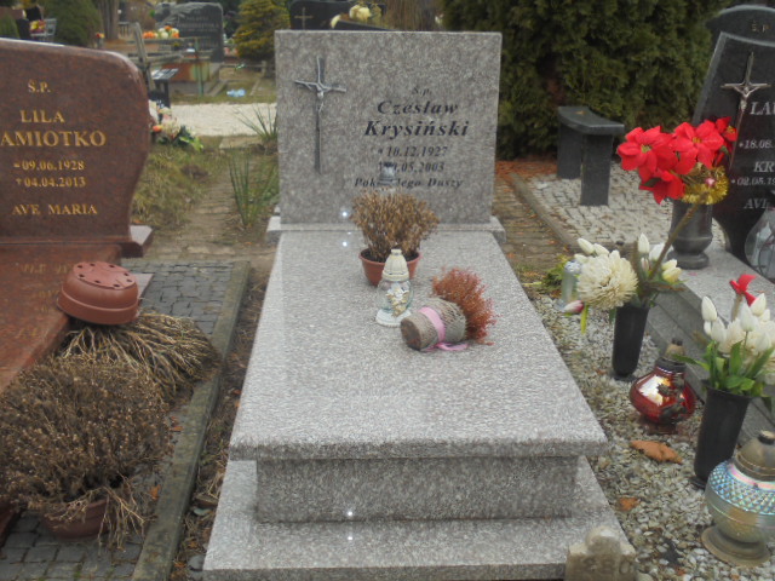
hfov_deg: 49.0
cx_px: 388
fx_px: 851
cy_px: 290
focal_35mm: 38
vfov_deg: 37.7
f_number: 4.2
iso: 100
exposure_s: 1/100
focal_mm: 6.9
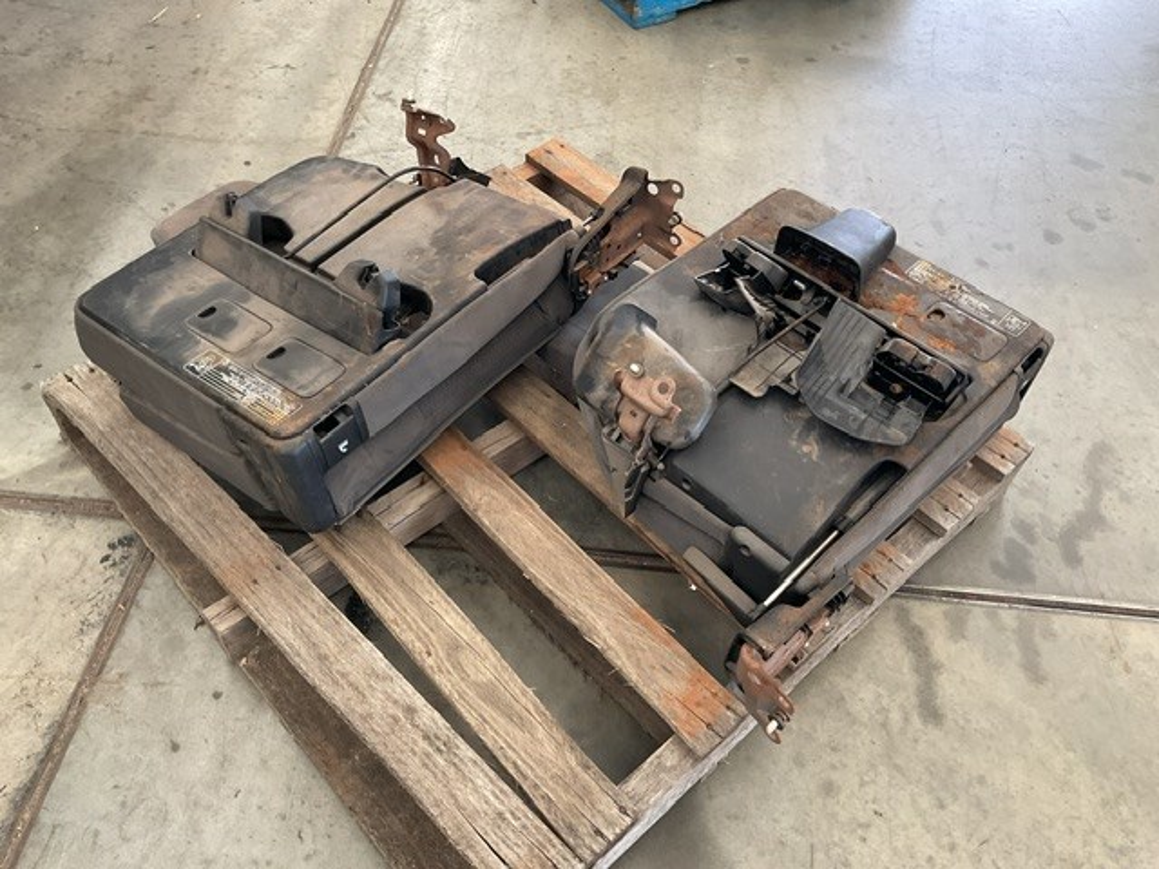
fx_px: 971
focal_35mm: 29
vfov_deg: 48.2
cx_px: 580
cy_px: 434
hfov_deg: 61.7
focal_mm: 3
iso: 80
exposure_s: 1/60
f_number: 1.8
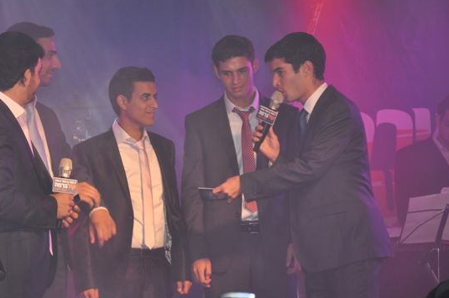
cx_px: 125
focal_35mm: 202
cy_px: 120
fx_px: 2516
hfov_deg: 10.2
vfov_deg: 6.8
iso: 200
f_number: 6.3
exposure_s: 1/100
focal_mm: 90
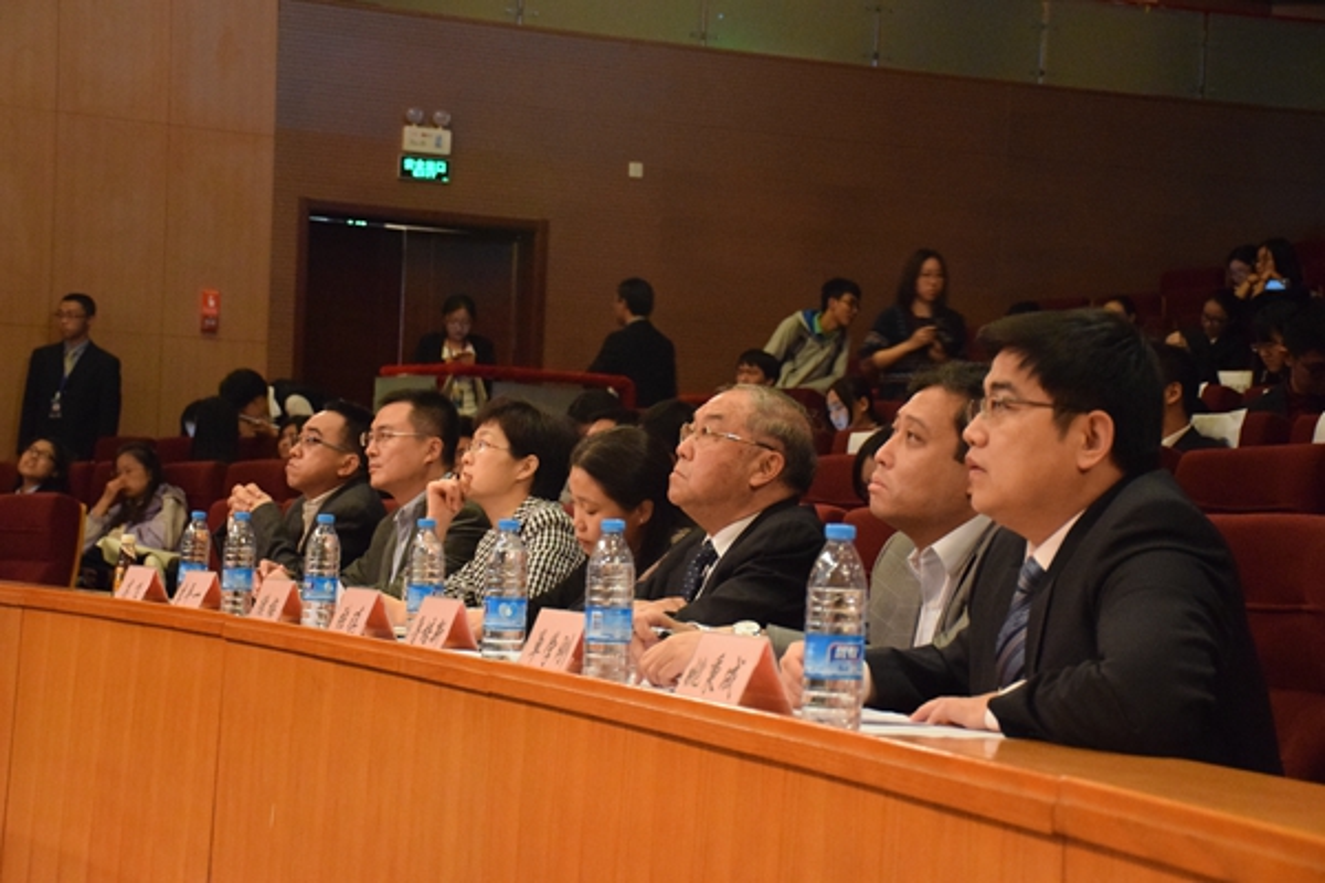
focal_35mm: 72
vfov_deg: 18.9
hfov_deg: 28.1
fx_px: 2650
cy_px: 442
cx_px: 662
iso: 6400
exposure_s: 1/30
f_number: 4.5
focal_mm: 48
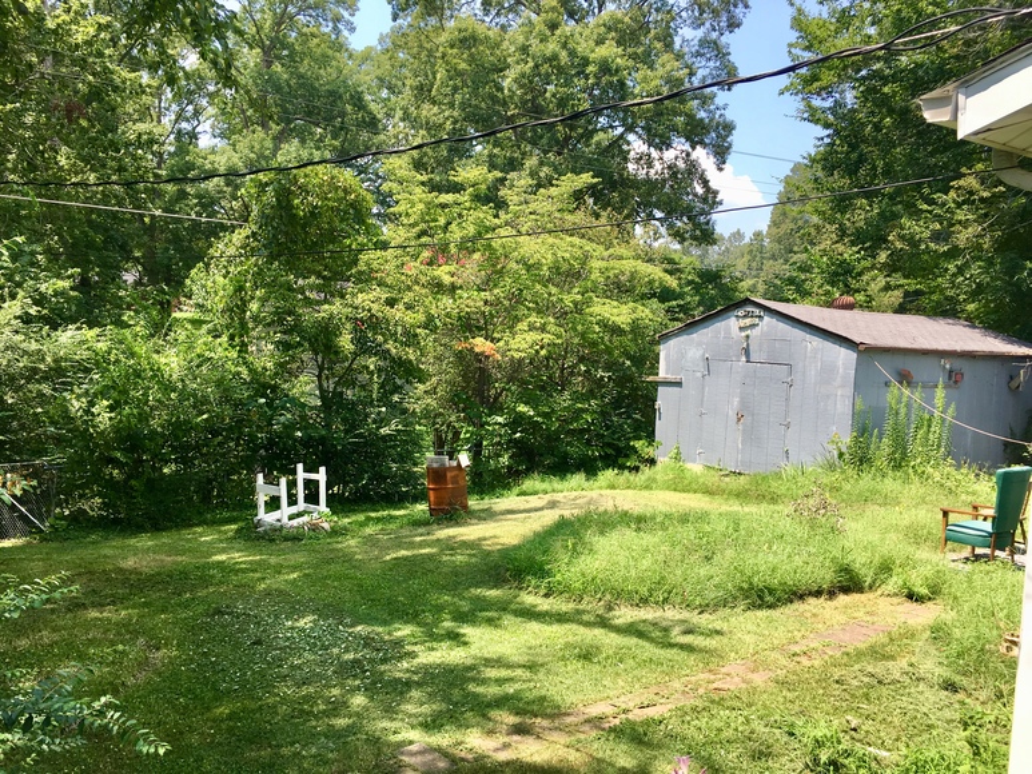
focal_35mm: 29
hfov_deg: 61.7
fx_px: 865
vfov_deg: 48.2
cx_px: 516
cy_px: 387
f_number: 2.2
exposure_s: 1/635
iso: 25
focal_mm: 4.15
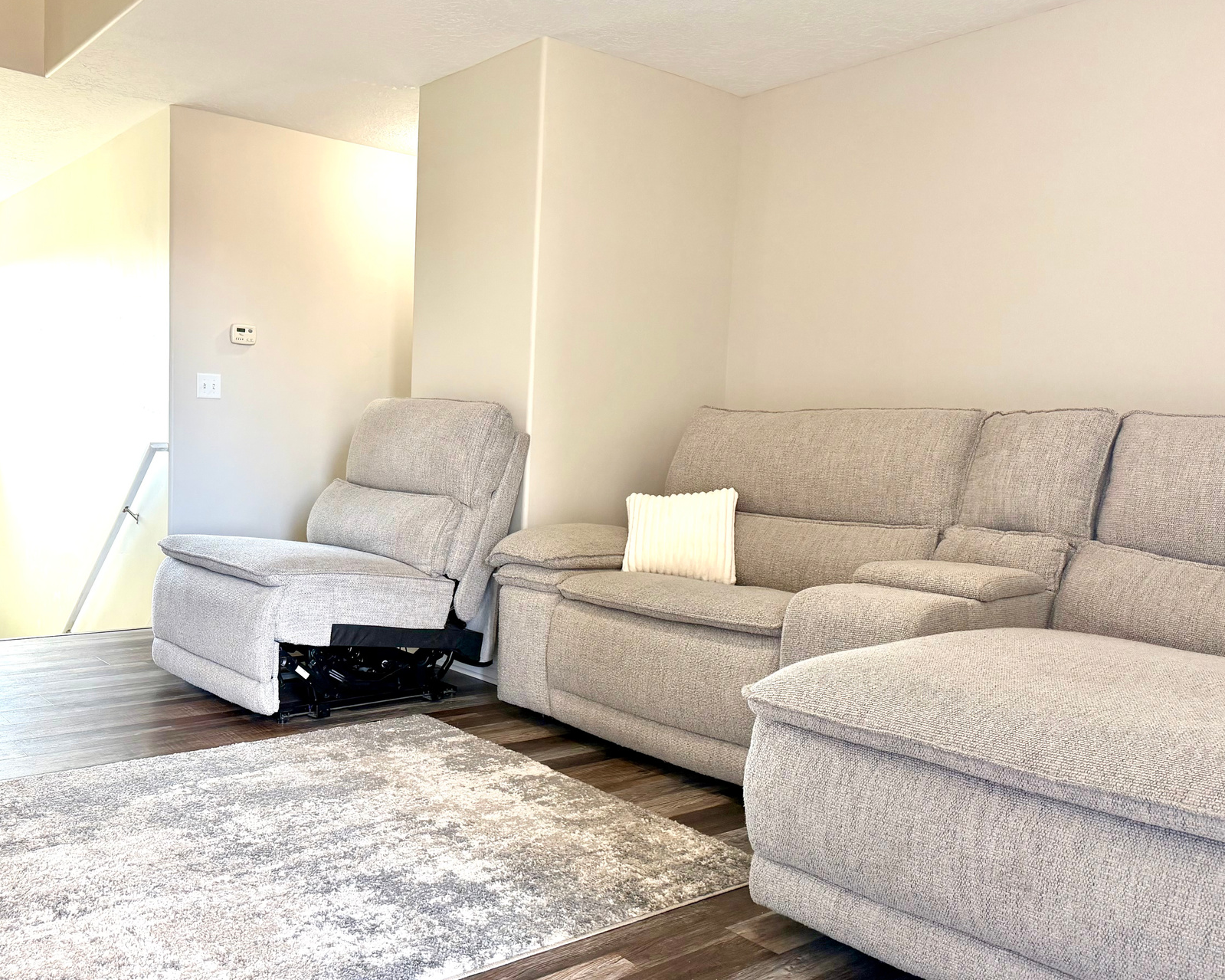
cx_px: 477
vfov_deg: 48.5
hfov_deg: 58.2
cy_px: 506
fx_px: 1088
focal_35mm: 30
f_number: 1.78
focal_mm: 6.76
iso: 160
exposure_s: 1/121
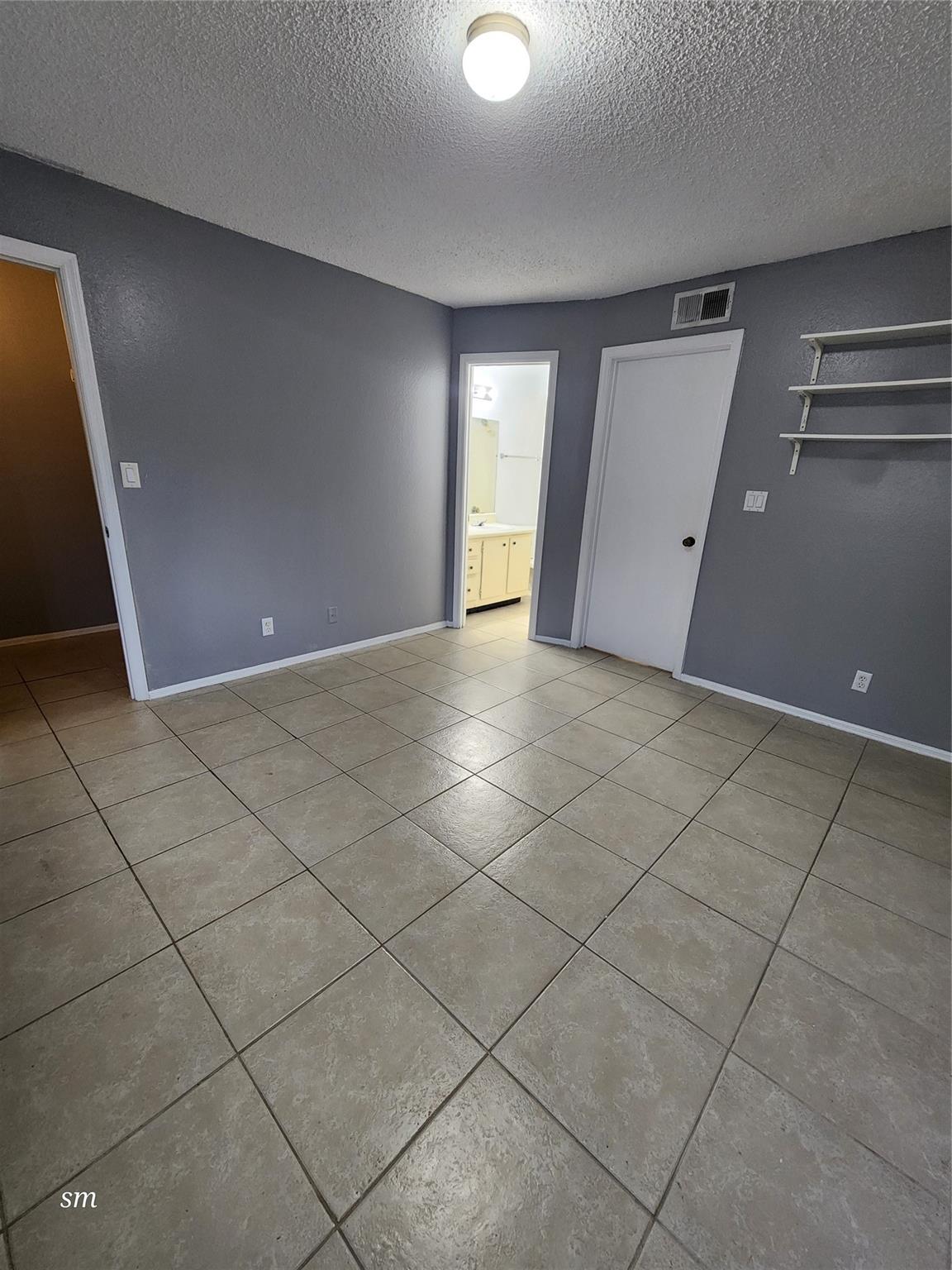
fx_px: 477
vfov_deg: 106.2
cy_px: 635
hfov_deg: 89.9
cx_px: 476
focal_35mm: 13
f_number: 2.2
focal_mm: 2.2
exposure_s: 1/48.1
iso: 320
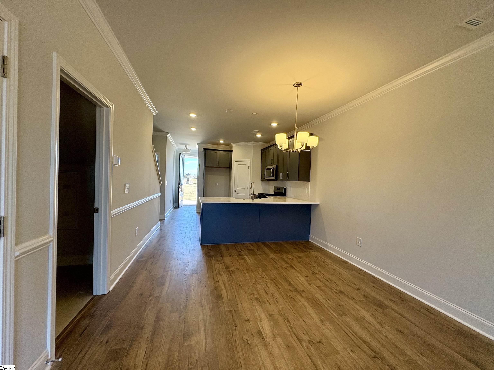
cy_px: 185
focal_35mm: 14
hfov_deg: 102.1
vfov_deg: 85.7
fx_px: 200
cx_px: 247
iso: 125
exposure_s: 1/120
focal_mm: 2.22
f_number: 2.2
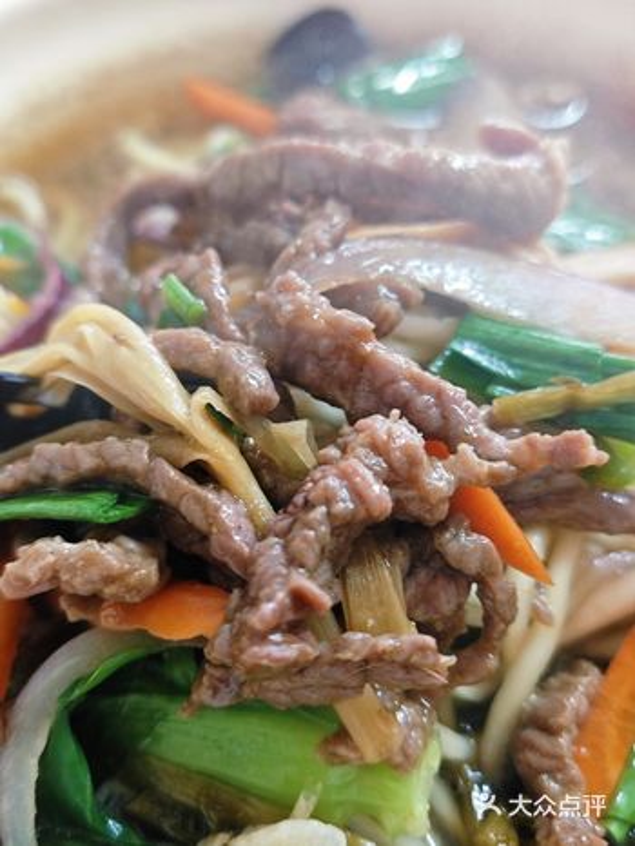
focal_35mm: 46
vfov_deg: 41.2
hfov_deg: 31.5
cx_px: 318
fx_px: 1124
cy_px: 423
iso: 1600
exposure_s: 1/25
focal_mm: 8.7
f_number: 1.9
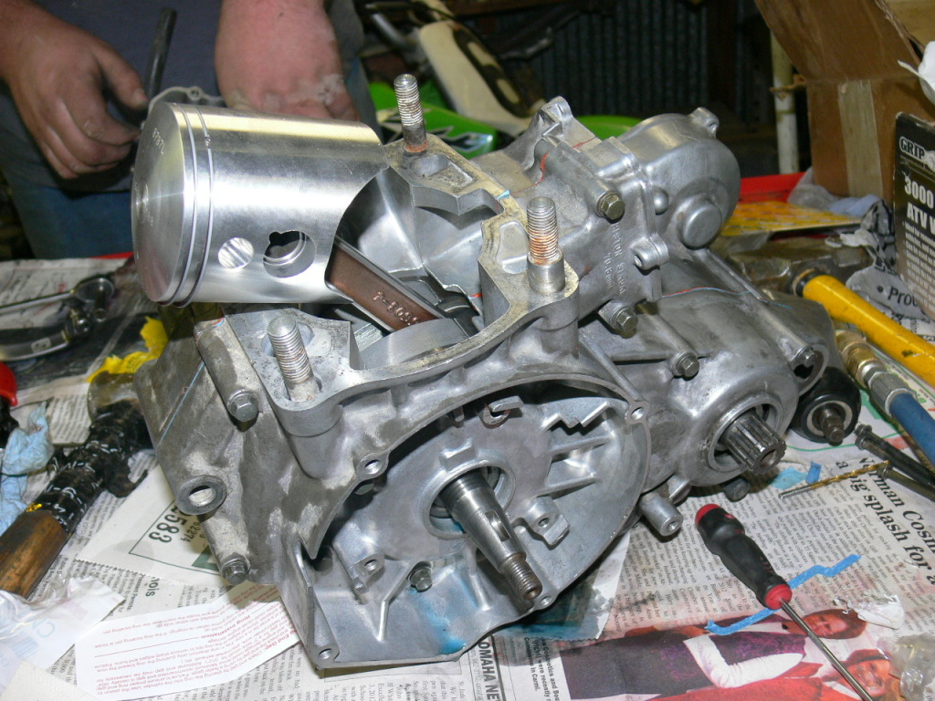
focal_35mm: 35
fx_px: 945
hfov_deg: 52.6
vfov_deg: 40.7
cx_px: 468
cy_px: 350
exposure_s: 1/40
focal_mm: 7.4
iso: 100
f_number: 2.8
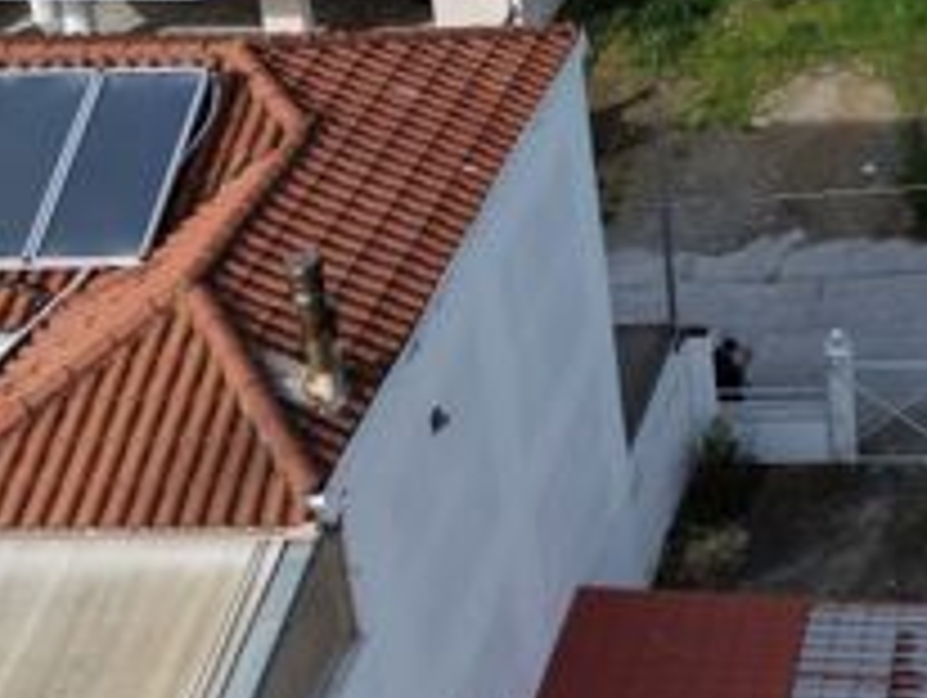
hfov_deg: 21.2
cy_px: -320
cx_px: 1258
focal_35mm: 82
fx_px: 2198
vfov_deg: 16.6
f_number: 1.8
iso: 240
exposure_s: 1/6400
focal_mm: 8.67
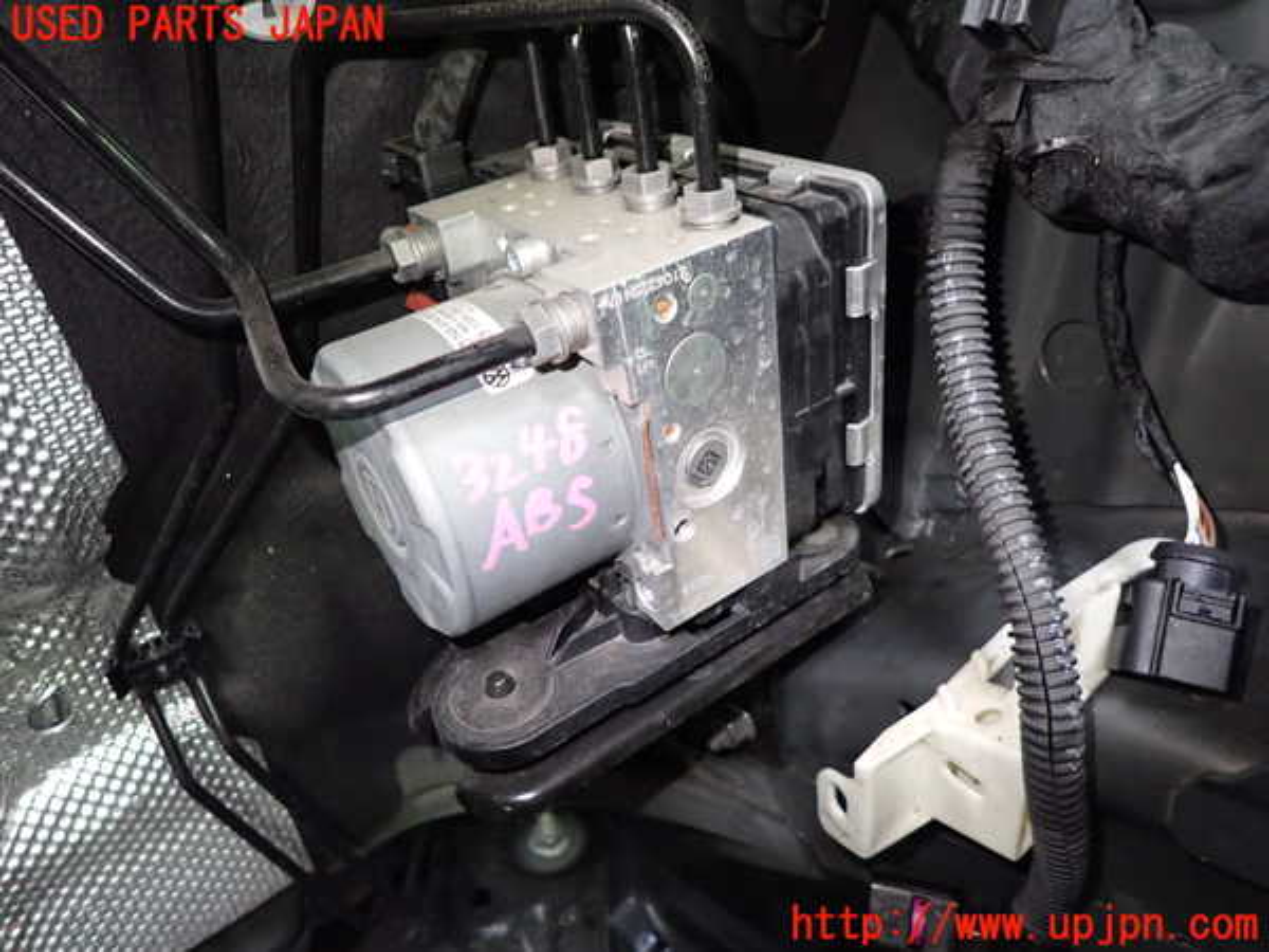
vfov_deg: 54.9
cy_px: 476
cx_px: 634
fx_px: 916
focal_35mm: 25
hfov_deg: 69.4
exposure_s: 1/30
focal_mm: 4.5
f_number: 2
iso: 500
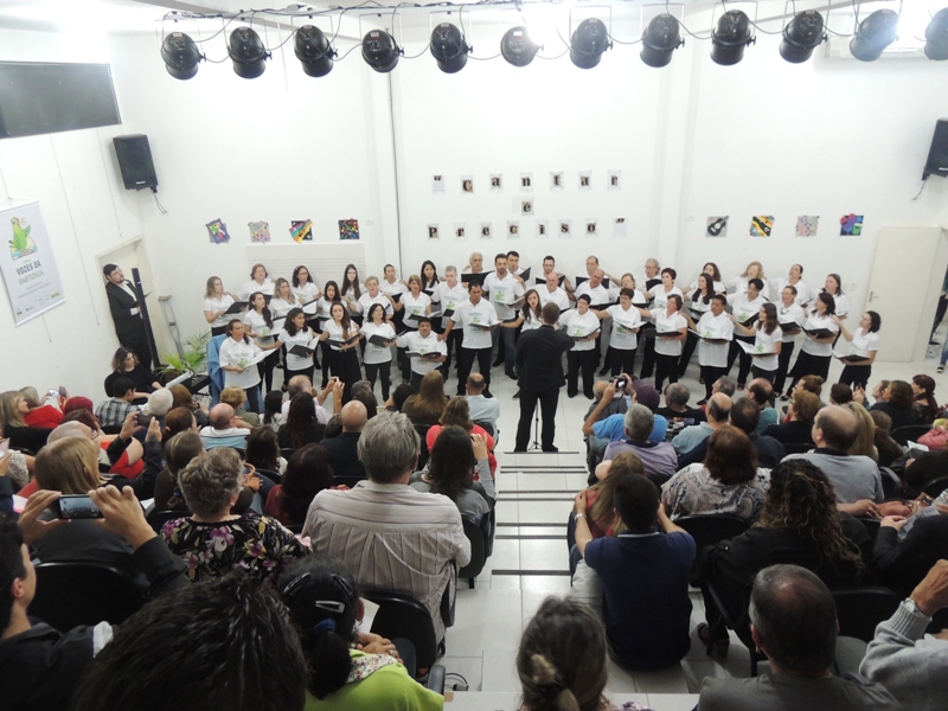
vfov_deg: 56.8
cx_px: 474
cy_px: 356
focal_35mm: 24
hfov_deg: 71.6
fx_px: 657
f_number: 3
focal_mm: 4.3
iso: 400
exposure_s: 1/30
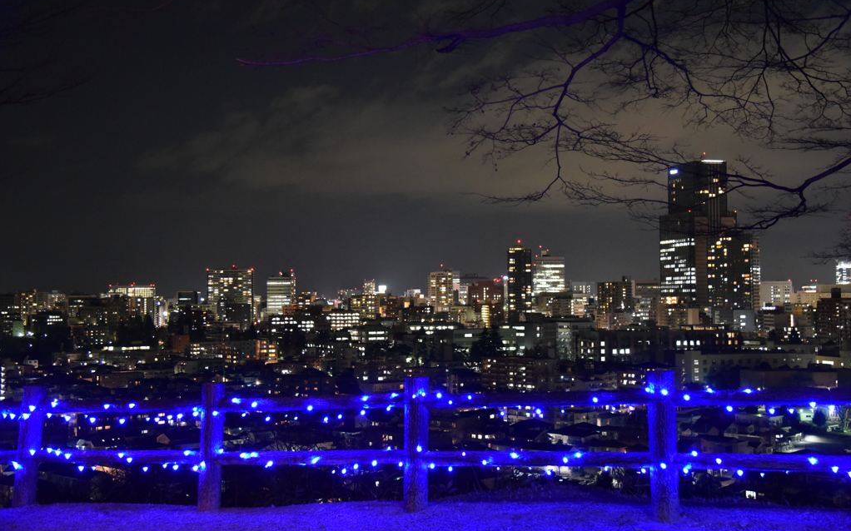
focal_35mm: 47
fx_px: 1090
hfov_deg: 42.7
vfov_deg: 27.4
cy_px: 263
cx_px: 426
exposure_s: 1/10
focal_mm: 46
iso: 6400
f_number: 4
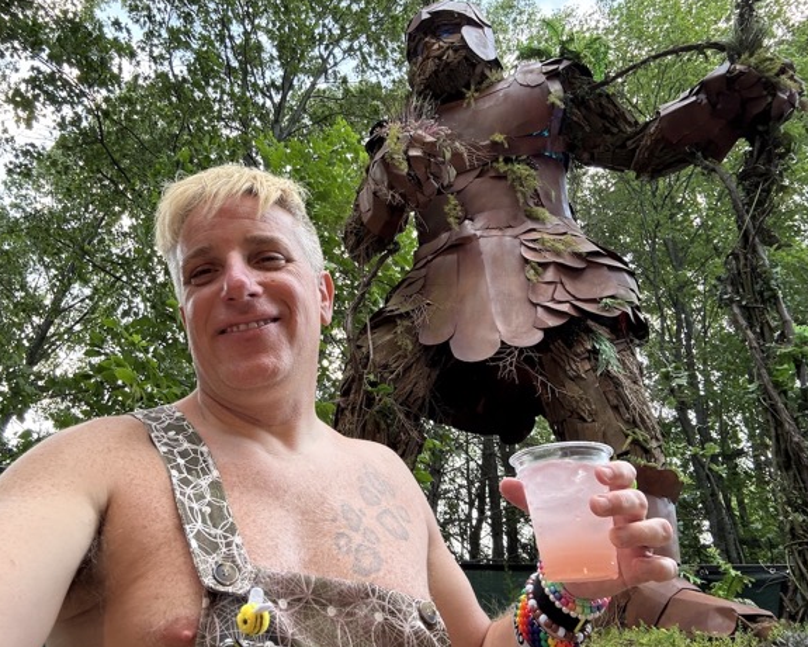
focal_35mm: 25
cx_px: 368
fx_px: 598
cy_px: 324
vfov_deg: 56.8
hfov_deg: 68.0
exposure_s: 1/60
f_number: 1.9
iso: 80
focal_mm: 2.69
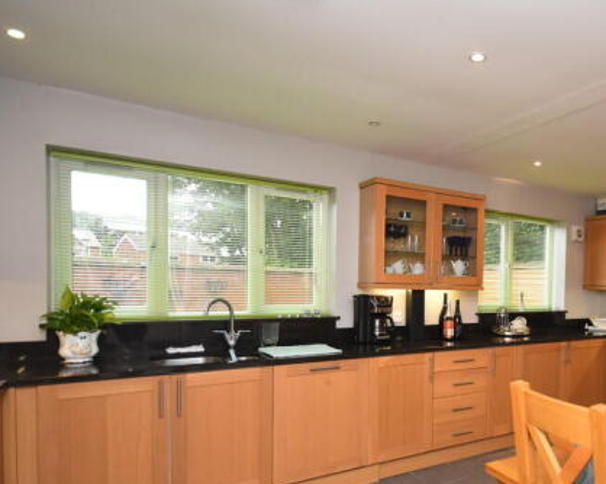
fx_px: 455
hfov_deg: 63.1
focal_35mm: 25
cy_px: 295
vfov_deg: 55.6
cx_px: 460
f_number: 4.2
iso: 800
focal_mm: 11.5
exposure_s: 1/125
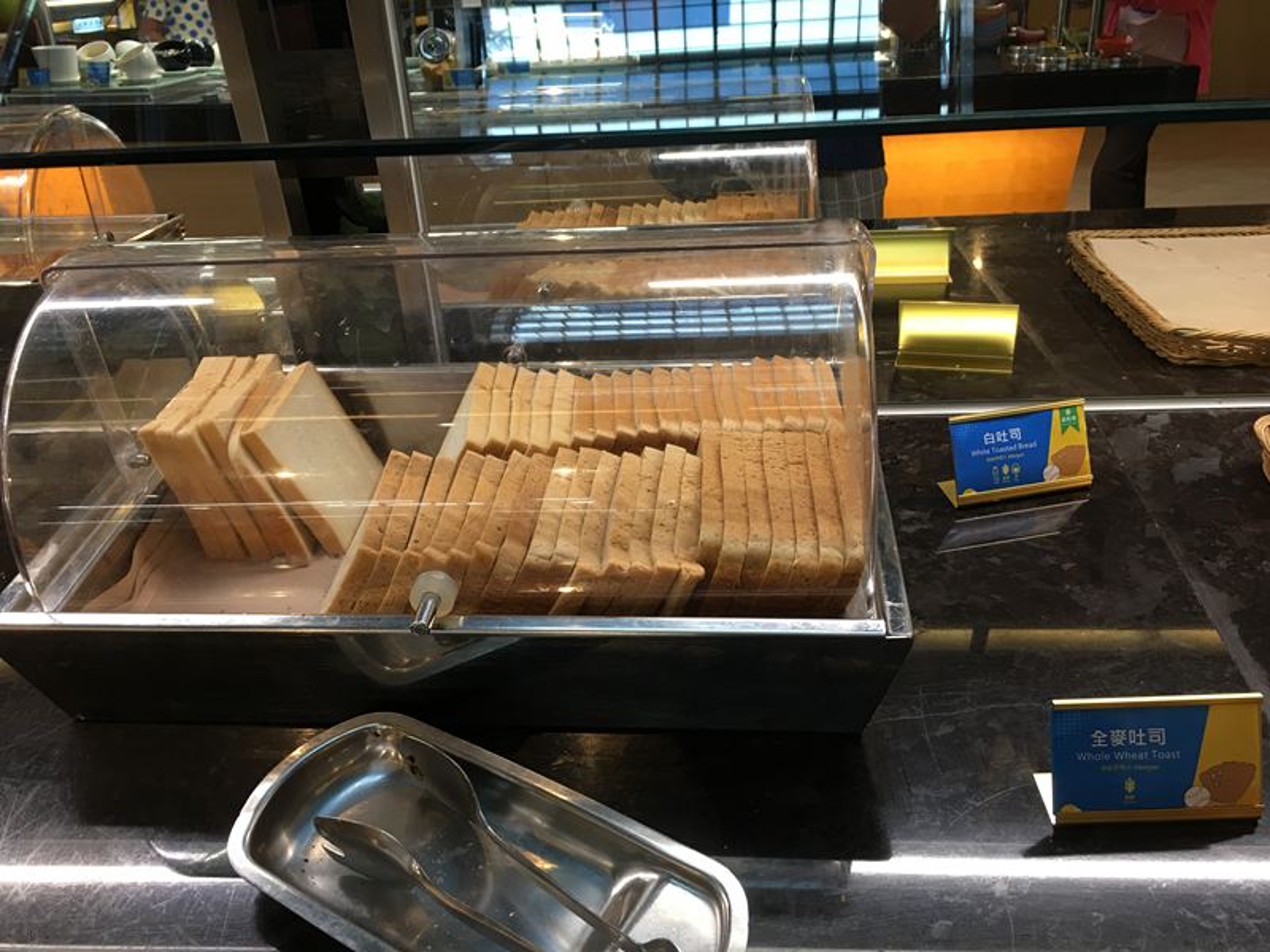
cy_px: 476
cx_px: 635
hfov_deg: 61.7
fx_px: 1064
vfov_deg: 48.2
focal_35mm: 29
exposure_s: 1/17
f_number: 2.2
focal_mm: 4.15
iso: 40
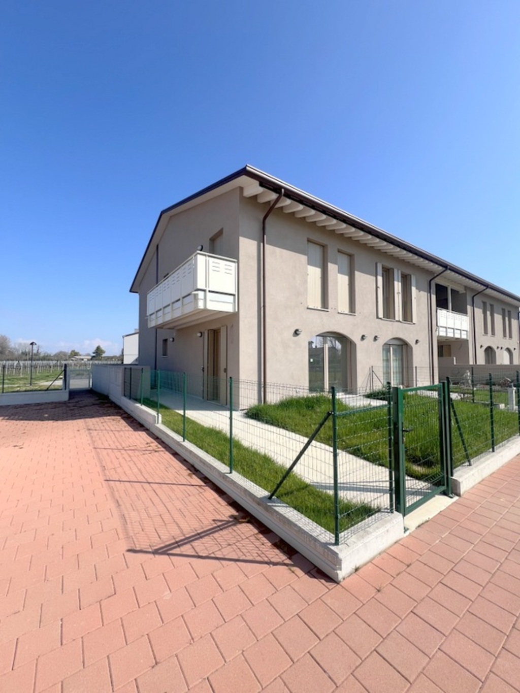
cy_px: 346
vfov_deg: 106.2
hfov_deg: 89.9
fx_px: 260
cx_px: 260
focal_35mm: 13
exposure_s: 1/1980
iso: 32
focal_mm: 1.57
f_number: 1.8
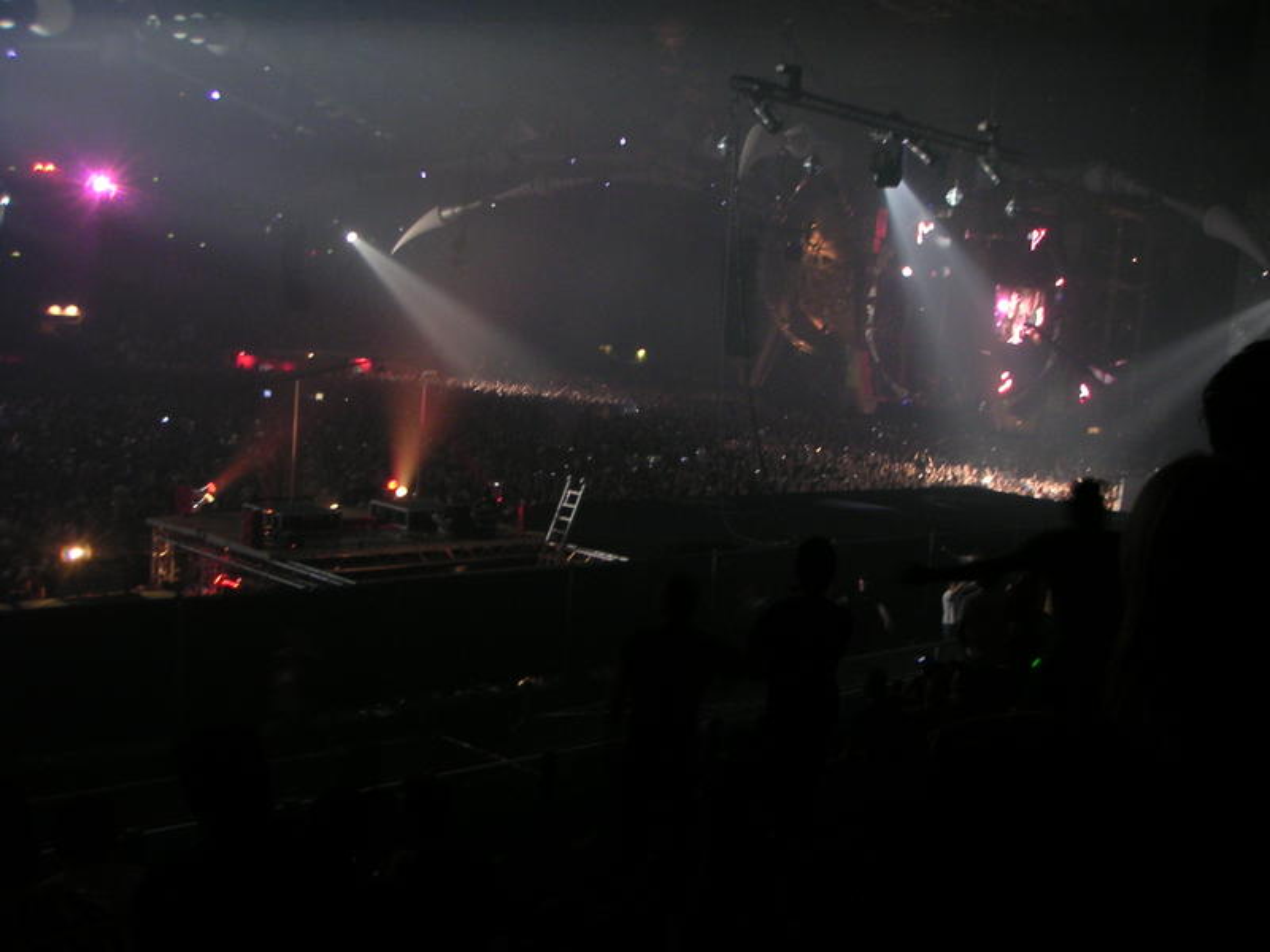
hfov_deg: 49.0
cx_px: 635
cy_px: 476
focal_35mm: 38
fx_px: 1394
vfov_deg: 37.7
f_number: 2.8
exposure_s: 1/6
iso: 100
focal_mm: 6
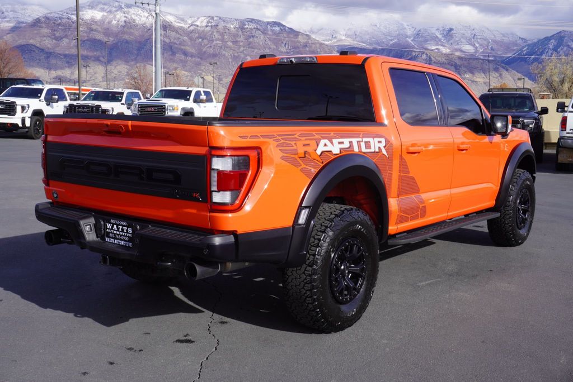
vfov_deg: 33.1
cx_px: 286
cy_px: 191
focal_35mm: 40
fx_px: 645
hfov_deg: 47.9
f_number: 10
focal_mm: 27
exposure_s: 1/125
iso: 100
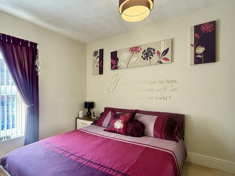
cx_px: 94
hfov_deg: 80.8
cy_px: 94
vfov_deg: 65.9
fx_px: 136
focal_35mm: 20
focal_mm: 2.22
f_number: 2.2
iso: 320
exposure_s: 1/99
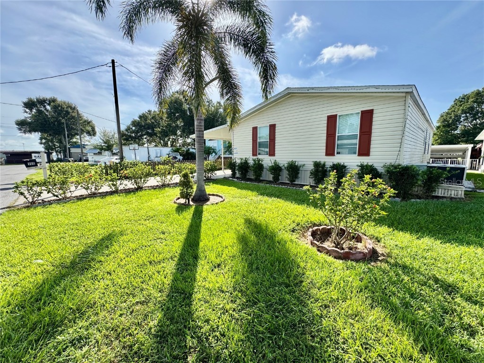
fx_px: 196
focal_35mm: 14
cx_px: 242
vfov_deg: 85.7
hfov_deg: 102.1
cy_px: 182
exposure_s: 1/700
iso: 40
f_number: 2.2
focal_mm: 2.22
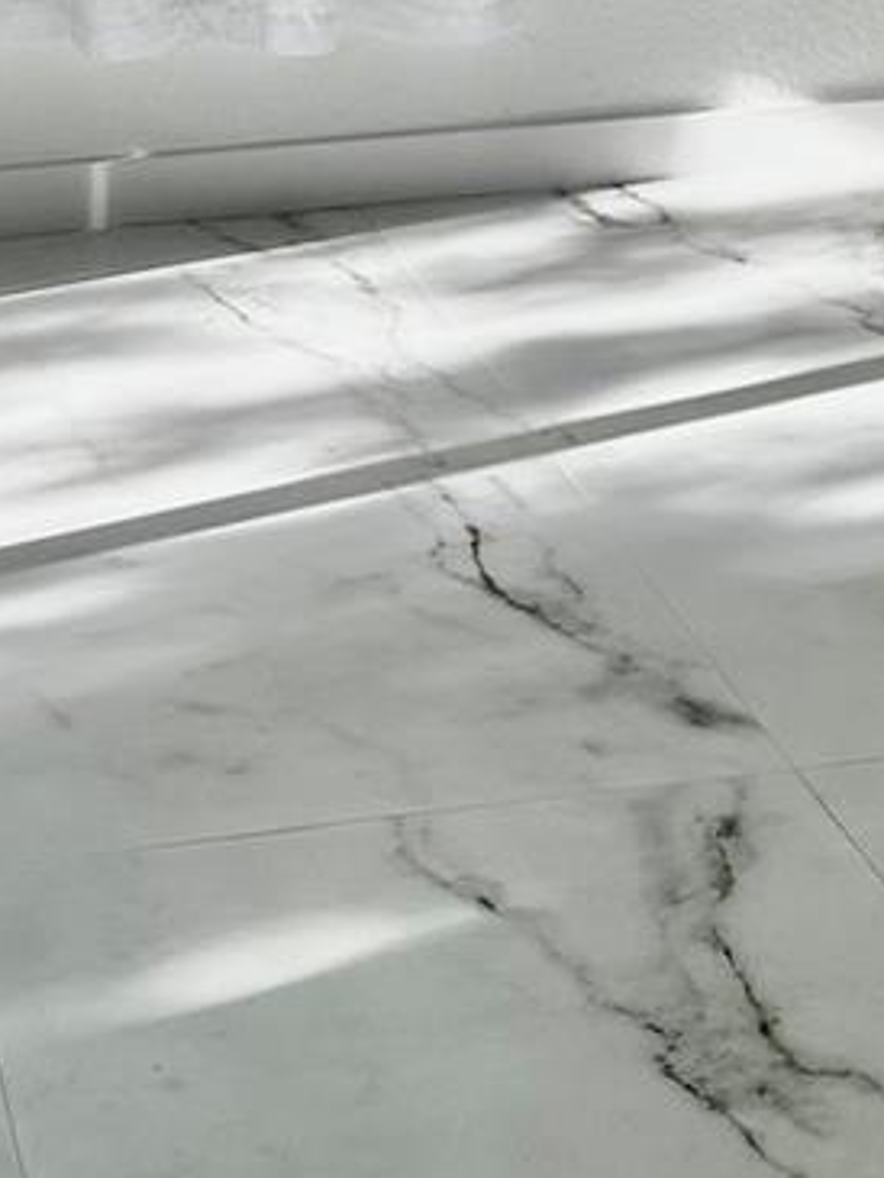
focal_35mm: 101
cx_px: 303
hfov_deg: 14.6
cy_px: -491
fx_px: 3437
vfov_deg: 17.8
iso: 80
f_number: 1.78
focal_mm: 6.86
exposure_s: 1/623
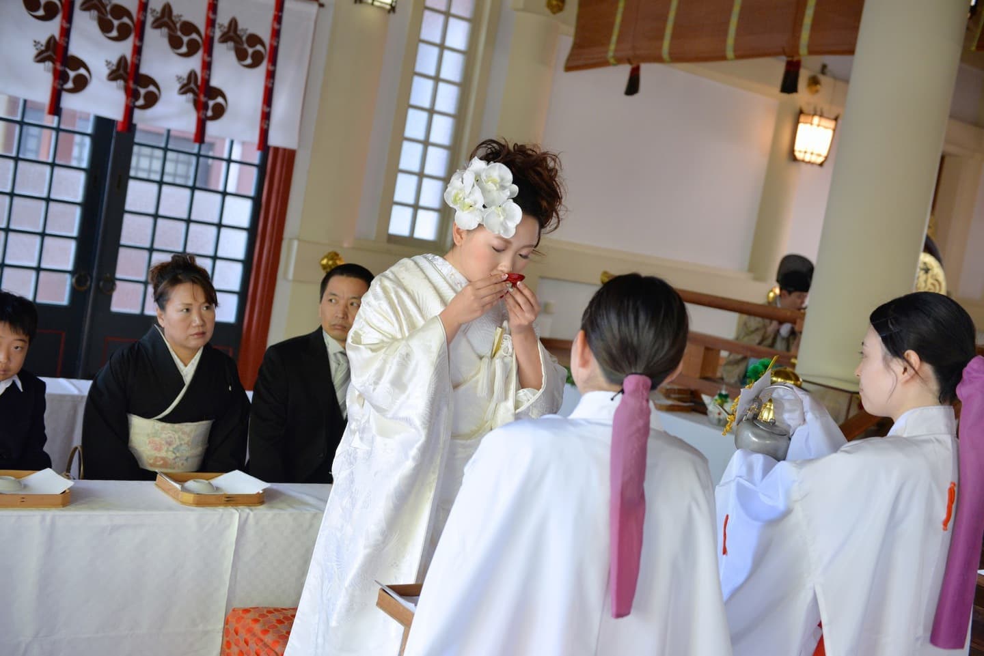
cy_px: 328
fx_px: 1148
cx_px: 492
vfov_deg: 31.9
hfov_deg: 46.4
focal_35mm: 42
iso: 2000
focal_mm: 42
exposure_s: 1/125
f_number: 4
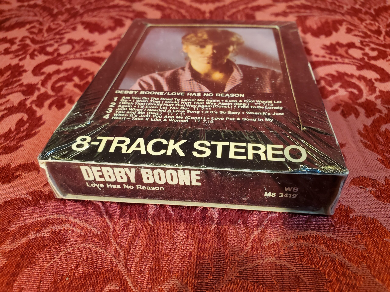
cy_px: 146
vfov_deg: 53.1
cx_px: 195
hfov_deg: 67.3
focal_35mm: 26
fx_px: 293
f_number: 2.4
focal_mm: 4.3
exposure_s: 1/120
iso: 250
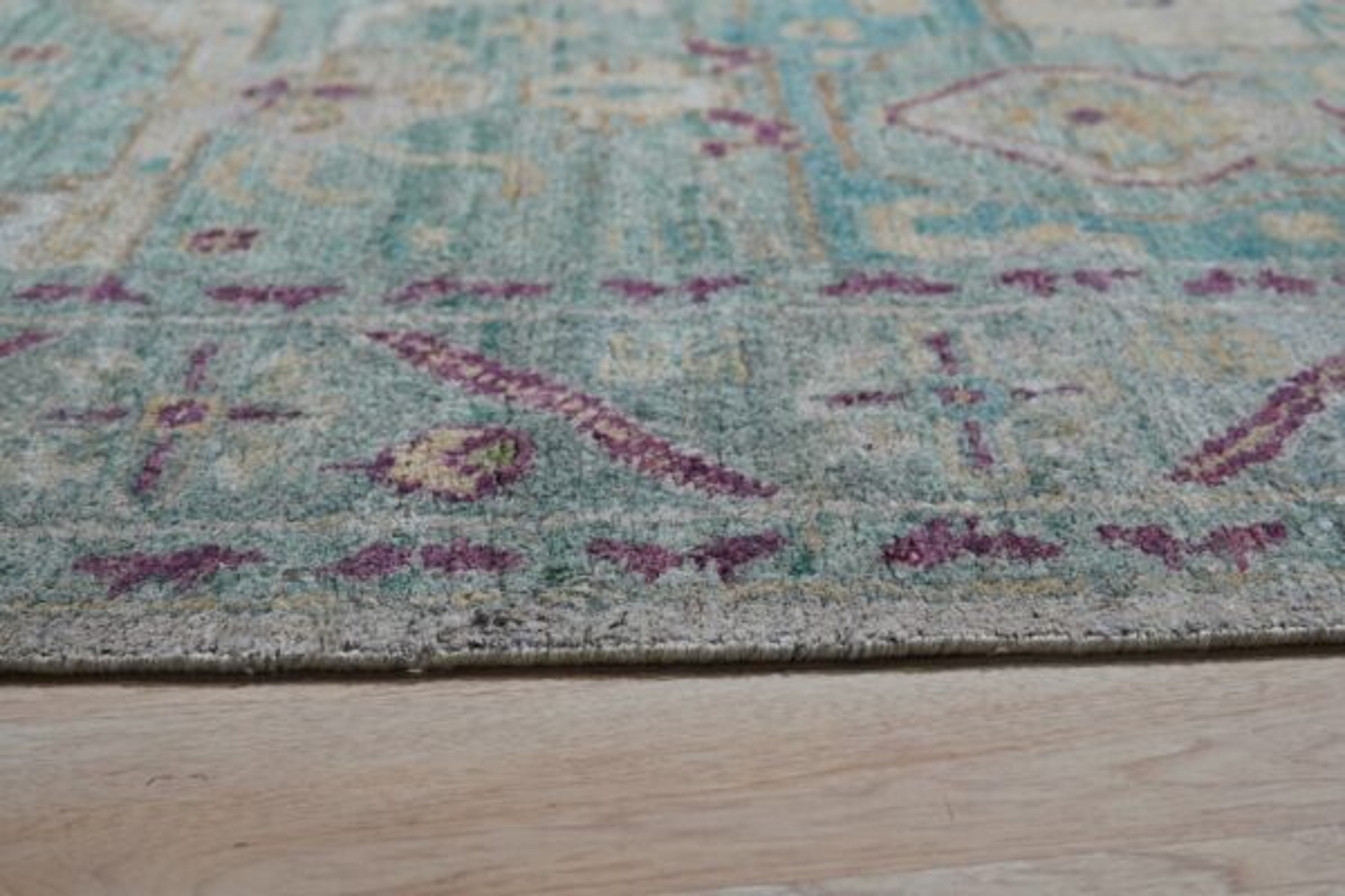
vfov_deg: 29.9
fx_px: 1681
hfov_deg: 43.6
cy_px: 448
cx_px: 672
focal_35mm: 45
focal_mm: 30
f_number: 5
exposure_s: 1/160
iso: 500
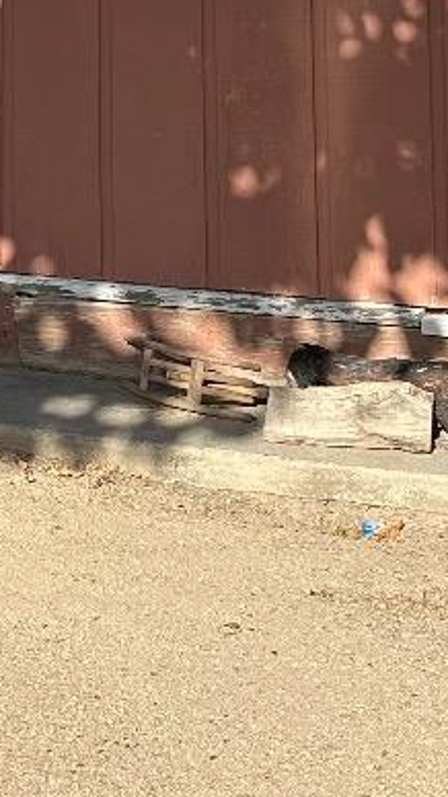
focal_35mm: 101
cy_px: -200
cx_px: -249
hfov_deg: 11.4
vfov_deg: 19.7
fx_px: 2135
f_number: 1.78
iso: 80
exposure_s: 1/2203
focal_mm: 6.86
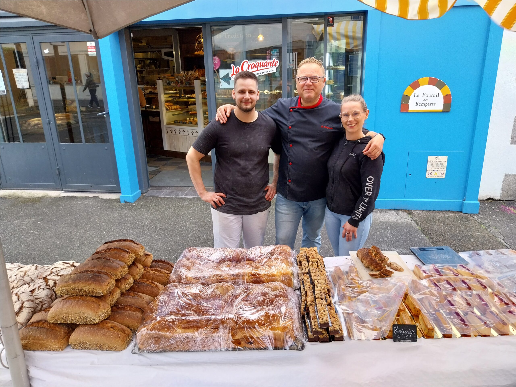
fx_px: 388
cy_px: 194
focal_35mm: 26
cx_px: 258
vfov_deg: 53.1
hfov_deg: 67.3
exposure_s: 1/102
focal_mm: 4
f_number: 1.8
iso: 25
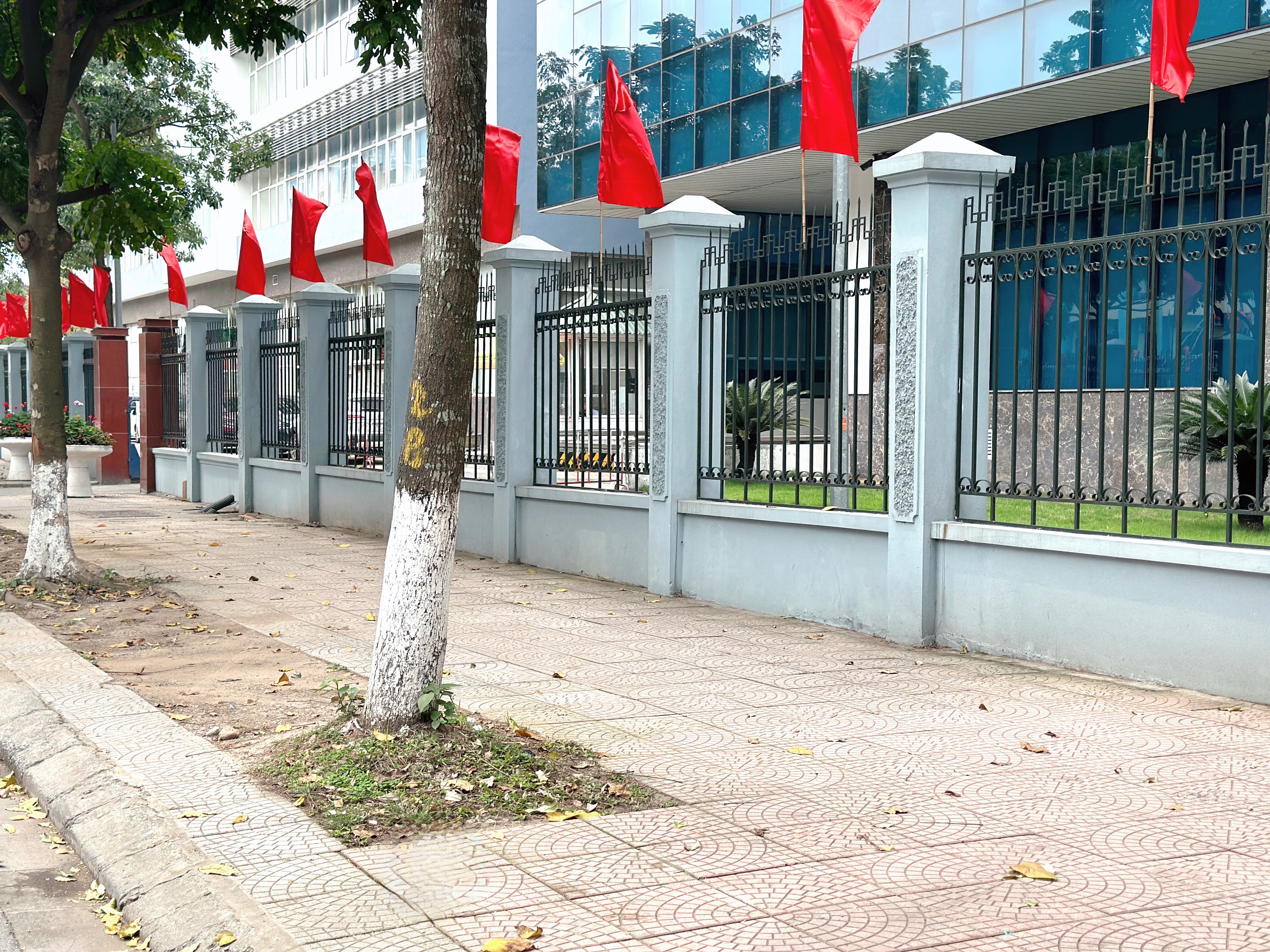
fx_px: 1761
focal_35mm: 48
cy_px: 476
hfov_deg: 39.7
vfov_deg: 30.3
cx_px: 635
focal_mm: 6.86
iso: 80
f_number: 1.78
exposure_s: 1/1339
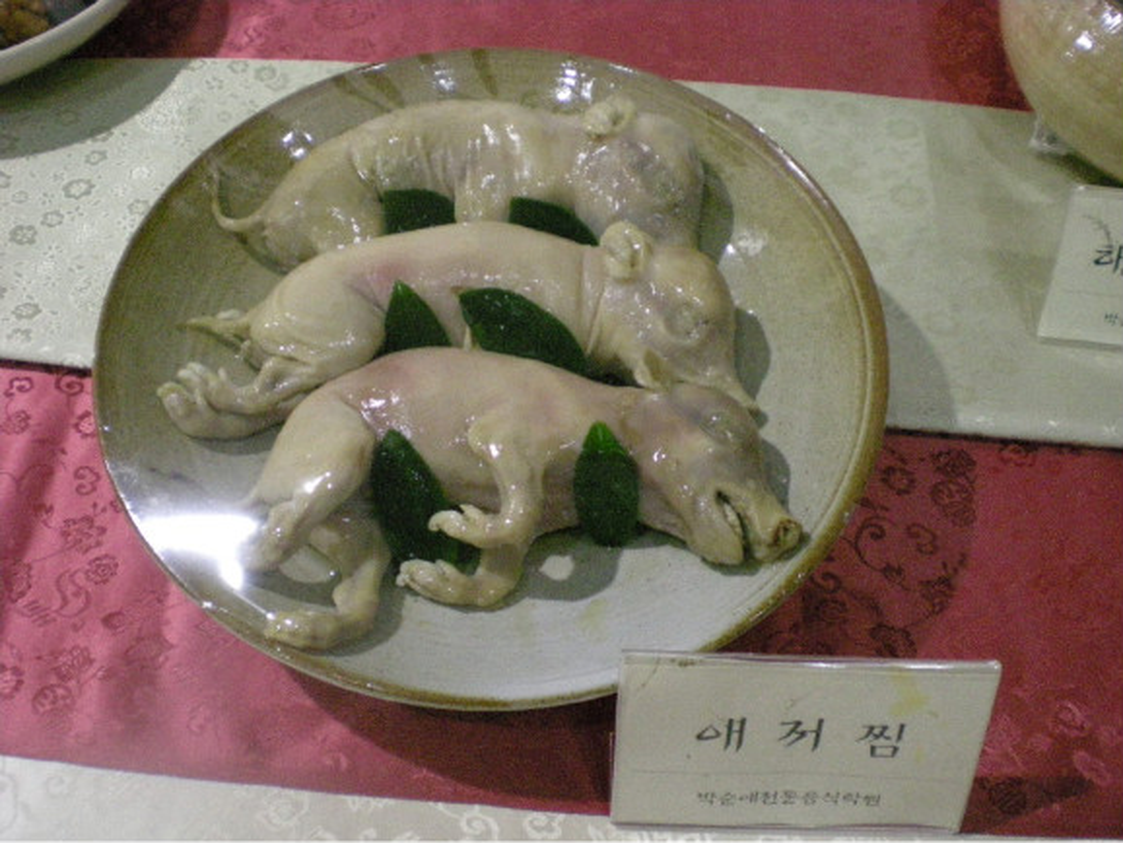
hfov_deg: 49.0
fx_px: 1233
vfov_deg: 37.7
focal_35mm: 38
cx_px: 562
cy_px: 422
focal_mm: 6.3
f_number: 3.1
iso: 624
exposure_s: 1/125
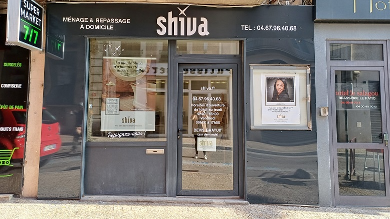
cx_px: 192
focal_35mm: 28
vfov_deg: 41.1
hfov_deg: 67.9
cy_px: 78
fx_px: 290
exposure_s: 1/130
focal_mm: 4.65
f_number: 1.8
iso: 50
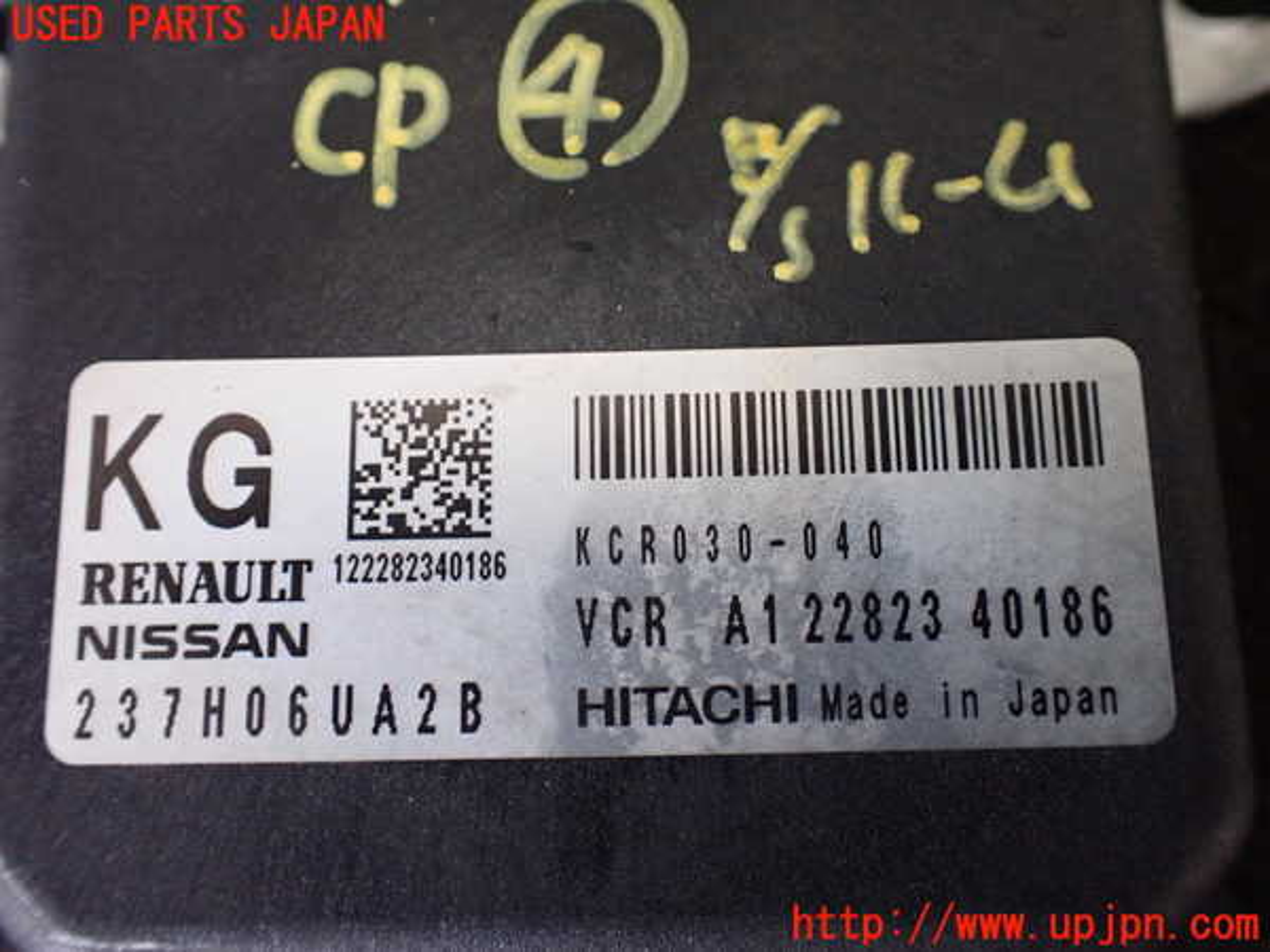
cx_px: 635
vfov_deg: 46.8
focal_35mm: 30
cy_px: 476
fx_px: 1101
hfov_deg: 60.0
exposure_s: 1/80
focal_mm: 5.4
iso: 800
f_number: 2.3
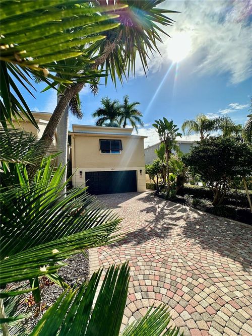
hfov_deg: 85.7
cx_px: 126
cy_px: 168
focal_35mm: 14
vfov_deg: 102.1
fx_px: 136
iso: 50
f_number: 2.2
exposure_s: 1/2257
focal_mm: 2.22
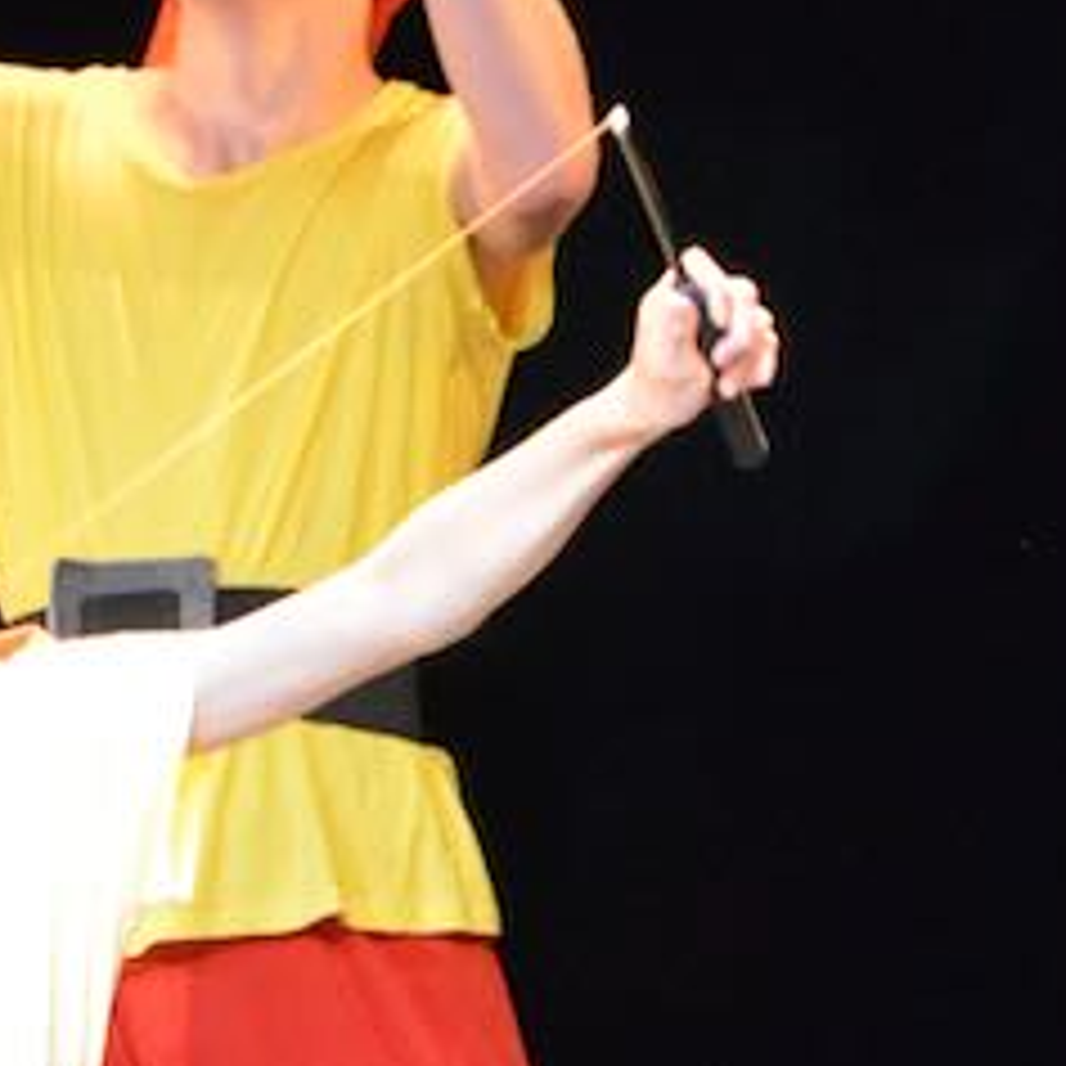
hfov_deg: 1.5
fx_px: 39823
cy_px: 663
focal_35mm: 1143
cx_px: 155
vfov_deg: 1.5
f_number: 3.2
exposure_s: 1/160
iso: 6400
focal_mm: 180
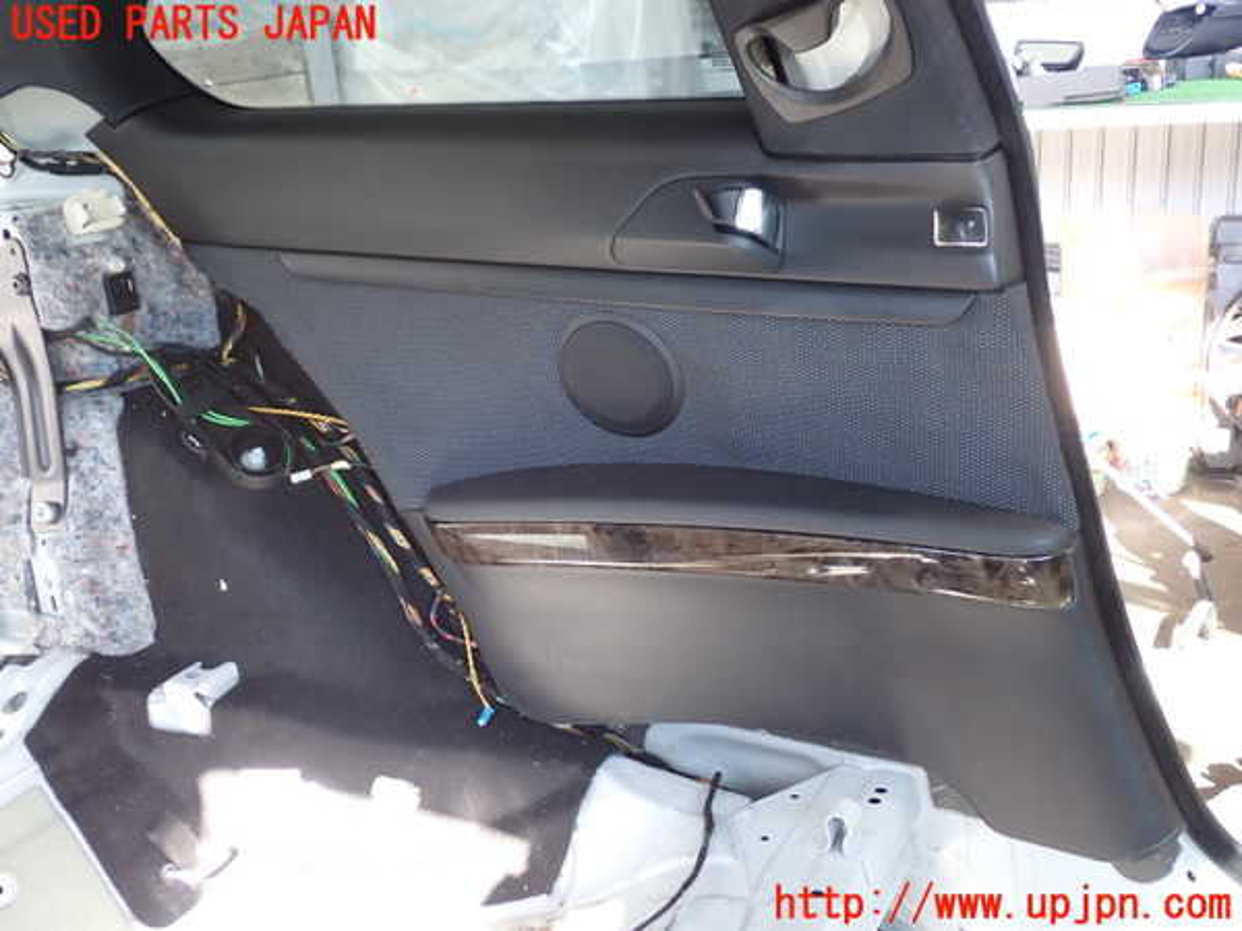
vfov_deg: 39.7
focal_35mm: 36
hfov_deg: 51.4
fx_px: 1292
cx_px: 621
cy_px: 466
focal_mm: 6.37
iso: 200
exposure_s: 1/80
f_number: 2.5
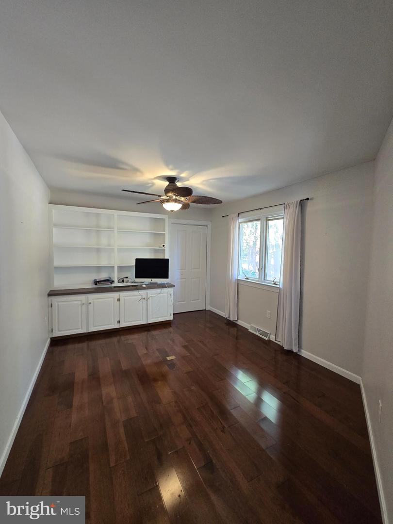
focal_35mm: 13
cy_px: 262
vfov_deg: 106.2
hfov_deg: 89.9
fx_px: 197
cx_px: 196
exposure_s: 1/60
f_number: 2.2
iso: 250
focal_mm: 2.2
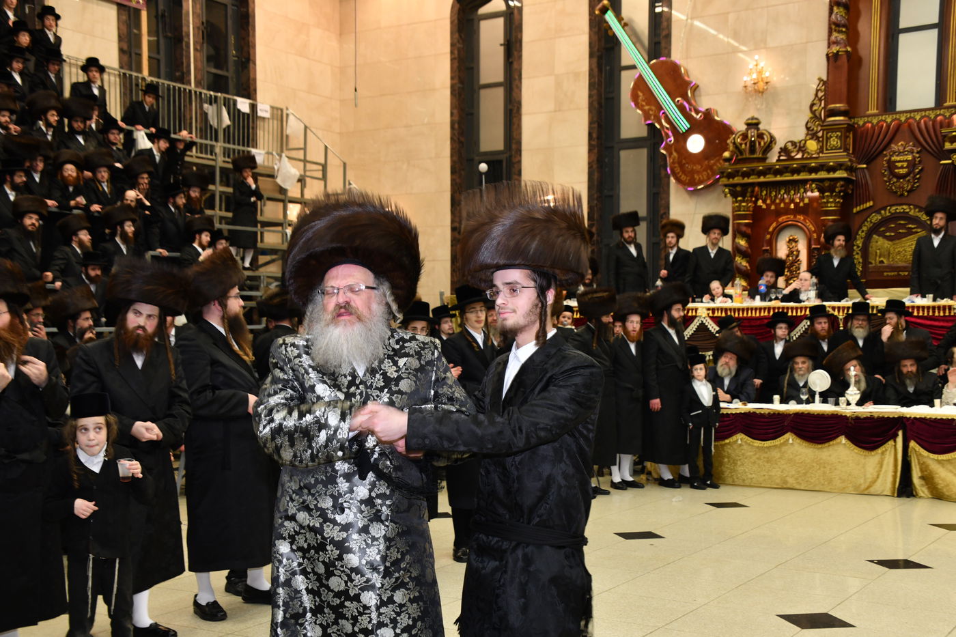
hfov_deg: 42.7
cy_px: 318
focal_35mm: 46
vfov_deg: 29.2
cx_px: 478
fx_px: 1221
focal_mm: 46
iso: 1250
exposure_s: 1/60
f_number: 8
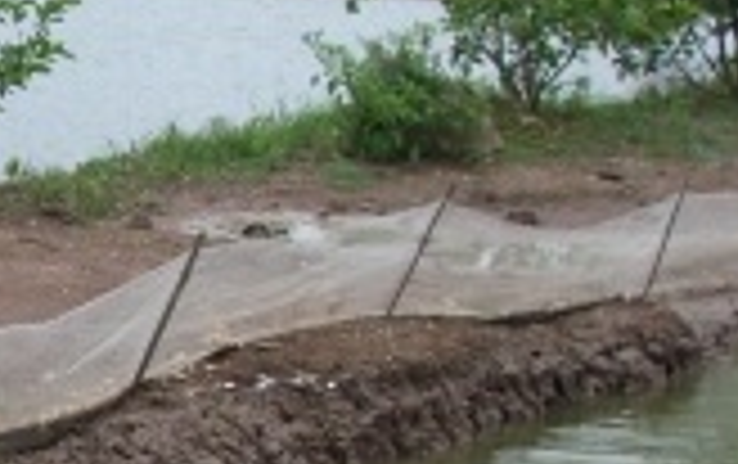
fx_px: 3907
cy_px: 559
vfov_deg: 6.7
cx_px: -436
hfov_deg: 10.4
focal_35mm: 194
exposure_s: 1/640
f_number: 4.8
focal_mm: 7.6
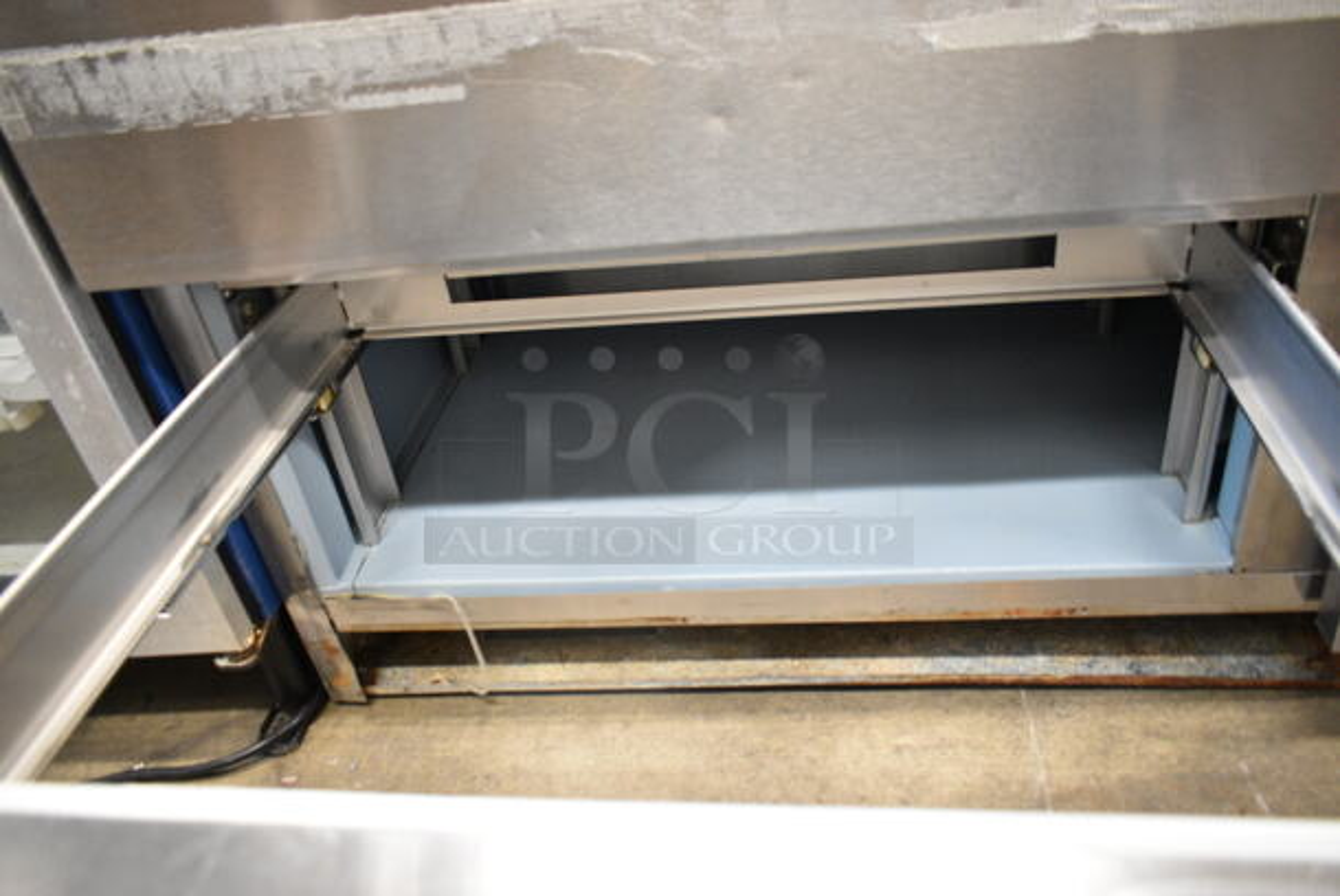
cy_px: 448
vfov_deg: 48.0
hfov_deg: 67.3
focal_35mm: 27
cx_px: 670
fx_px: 1006
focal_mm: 18
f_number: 3.5
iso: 2000
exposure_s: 1/30
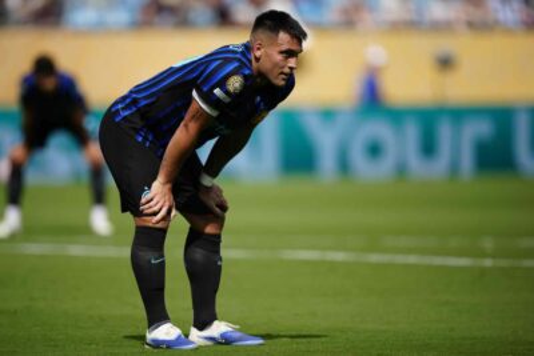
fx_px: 5935
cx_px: 267
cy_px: 178
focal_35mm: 400
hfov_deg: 5.2
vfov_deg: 3.4
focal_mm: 400
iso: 250
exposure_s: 1/6400
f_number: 2.8
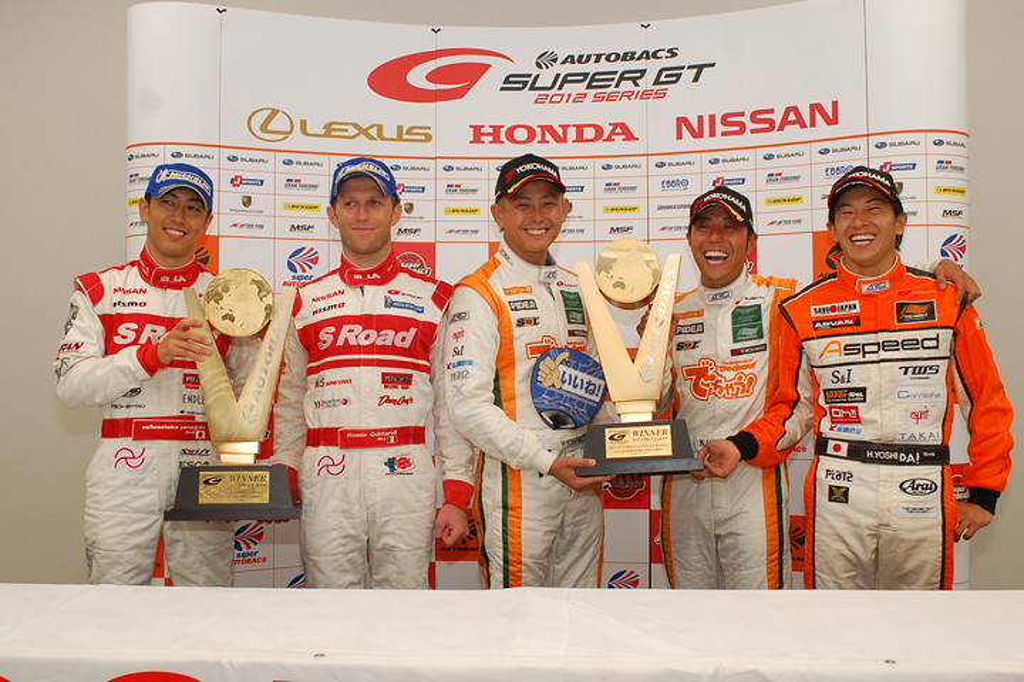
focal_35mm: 36
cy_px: 341
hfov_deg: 53.1
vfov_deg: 36.9
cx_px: 512
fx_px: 1024
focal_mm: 24
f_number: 4
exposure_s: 1/60
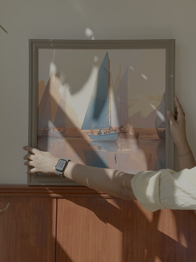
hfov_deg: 30.3
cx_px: 98
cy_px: 131
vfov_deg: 39.7
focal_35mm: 48
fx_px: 362
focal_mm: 6.86
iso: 64
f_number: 1.78
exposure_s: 1/1120
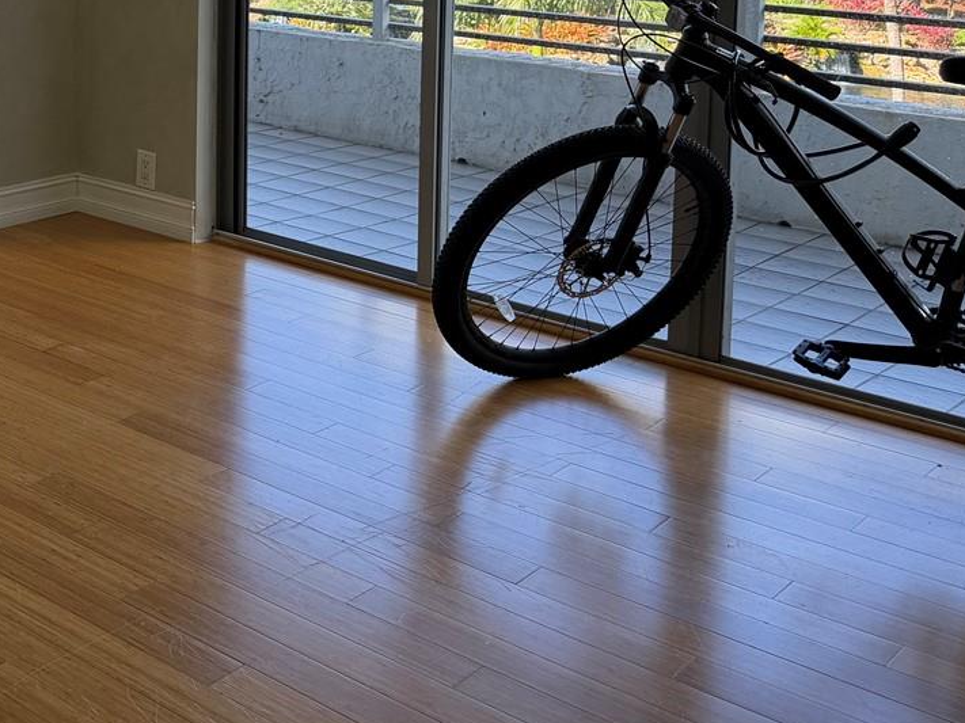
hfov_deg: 31.8
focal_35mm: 54
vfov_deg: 25.4
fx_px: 1505
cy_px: -38
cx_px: -71
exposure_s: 1/255
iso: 80
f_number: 1.78
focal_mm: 6.76
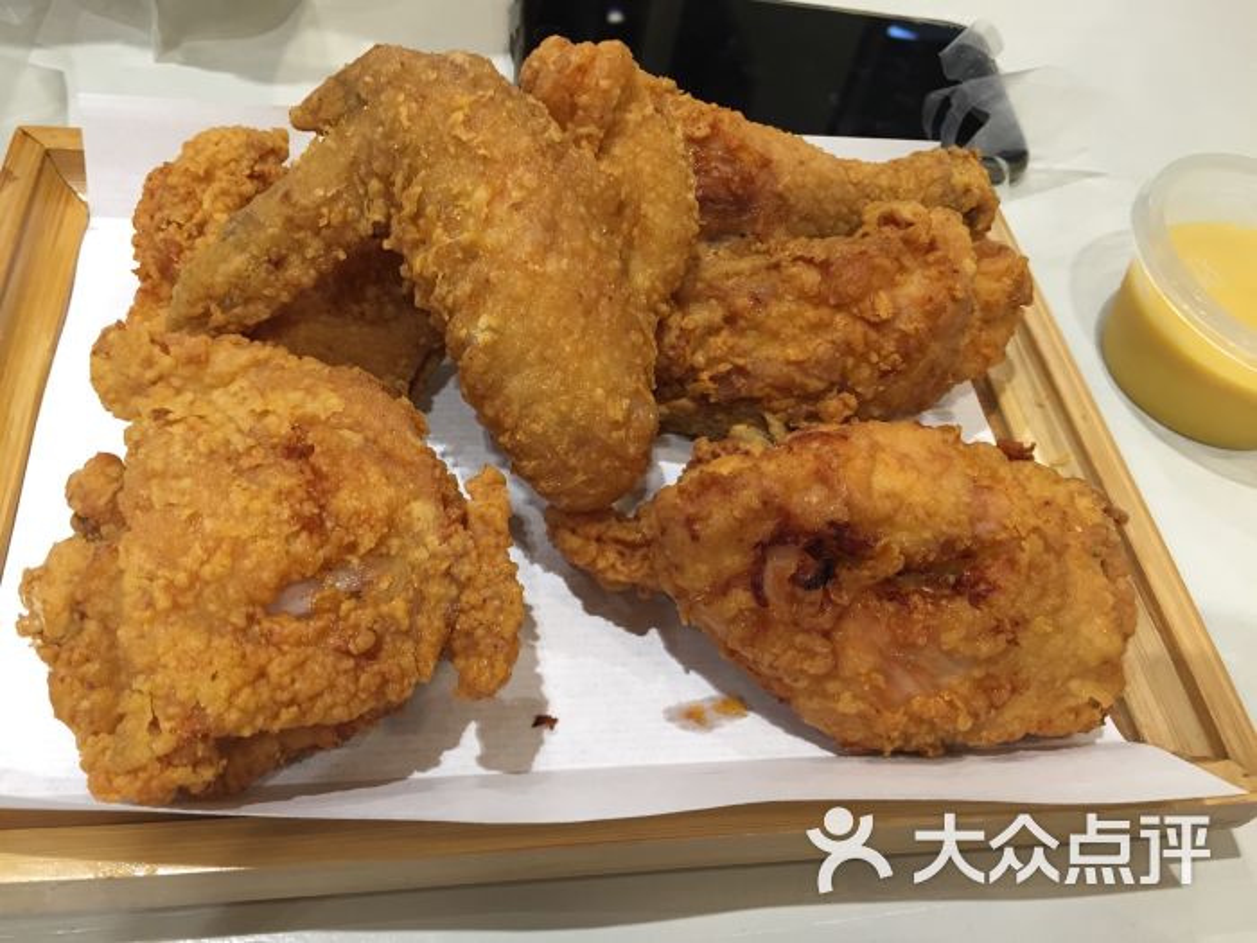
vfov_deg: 48.2
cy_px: 472
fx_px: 1053
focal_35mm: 29
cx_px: 628
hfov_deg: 61.7
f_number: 2.2
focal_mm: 4.15
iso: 100
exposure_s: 1/33
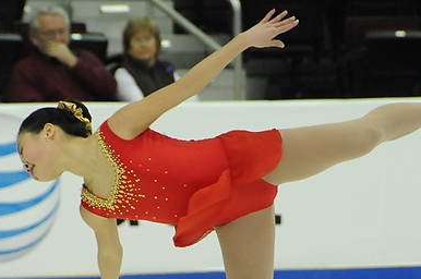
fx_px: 7262
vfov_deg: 2.2
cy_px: 254
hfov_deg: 3.3
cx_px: 220
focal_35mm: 622
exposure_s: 1/1000
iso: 3200
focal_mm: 200
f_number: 5.6
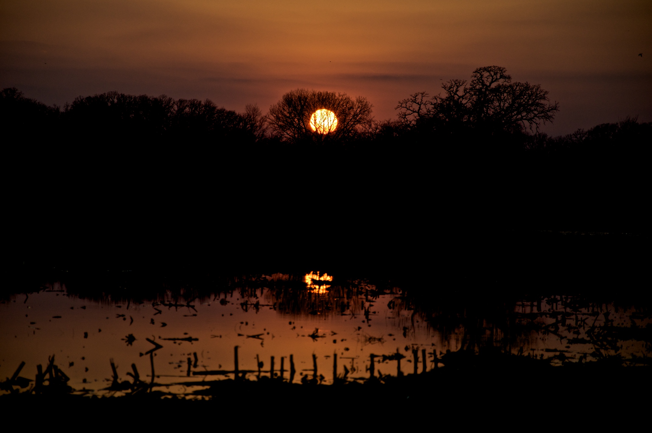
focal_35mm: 158
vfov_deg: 8.7
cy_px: 216
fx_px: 2849
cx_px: 326
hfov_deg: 13.1
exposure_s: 1/1000
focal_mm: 105
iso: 200
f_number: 5.6
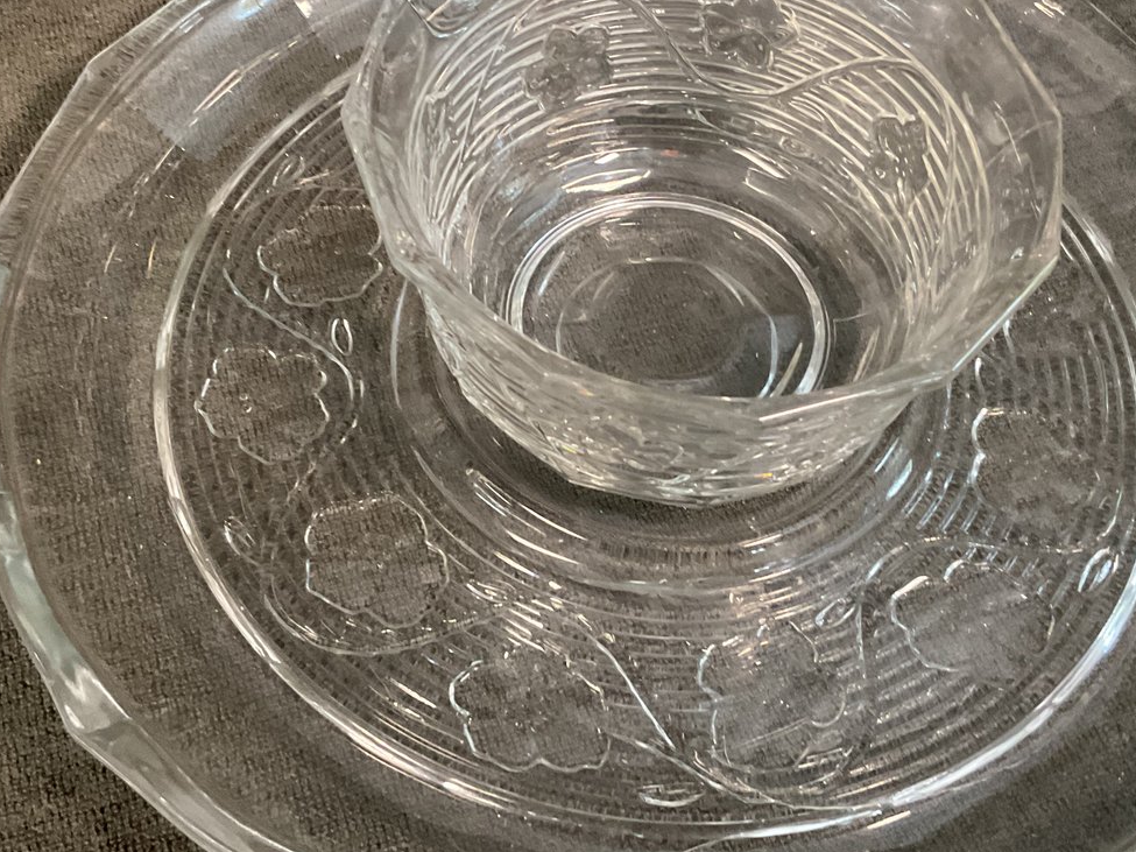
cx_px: 591
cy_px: 417
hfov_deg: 42.1
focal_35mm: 45
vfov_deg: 32.2
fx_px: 1477
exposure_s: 1/40
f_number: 1.8
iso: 320
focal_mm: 3
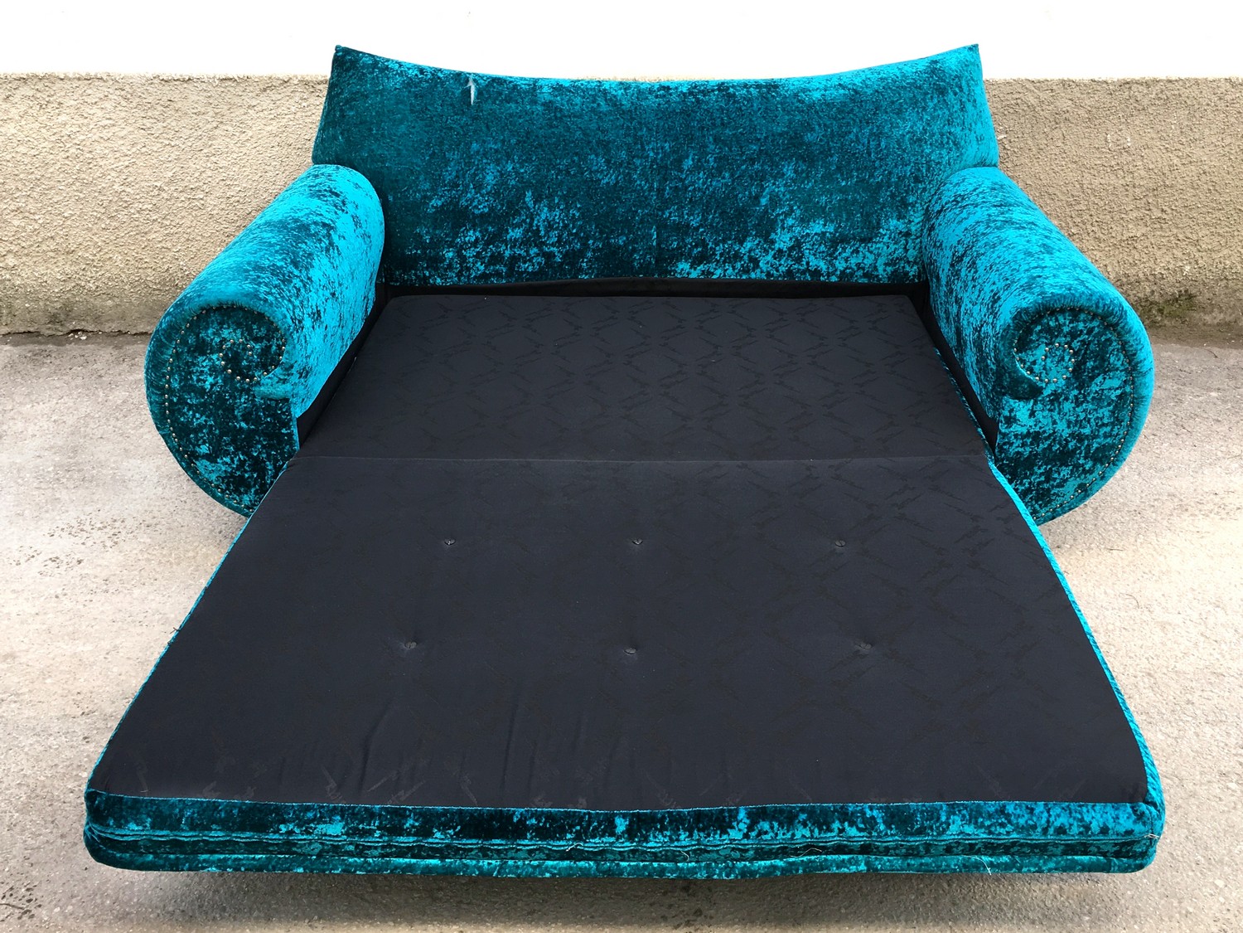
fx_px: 1041
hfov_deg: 61.7
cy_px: 466
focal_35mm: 29
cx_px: 622
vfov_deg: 48.2
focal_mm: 4.15
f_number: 2.2
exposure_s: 1/191
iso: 25
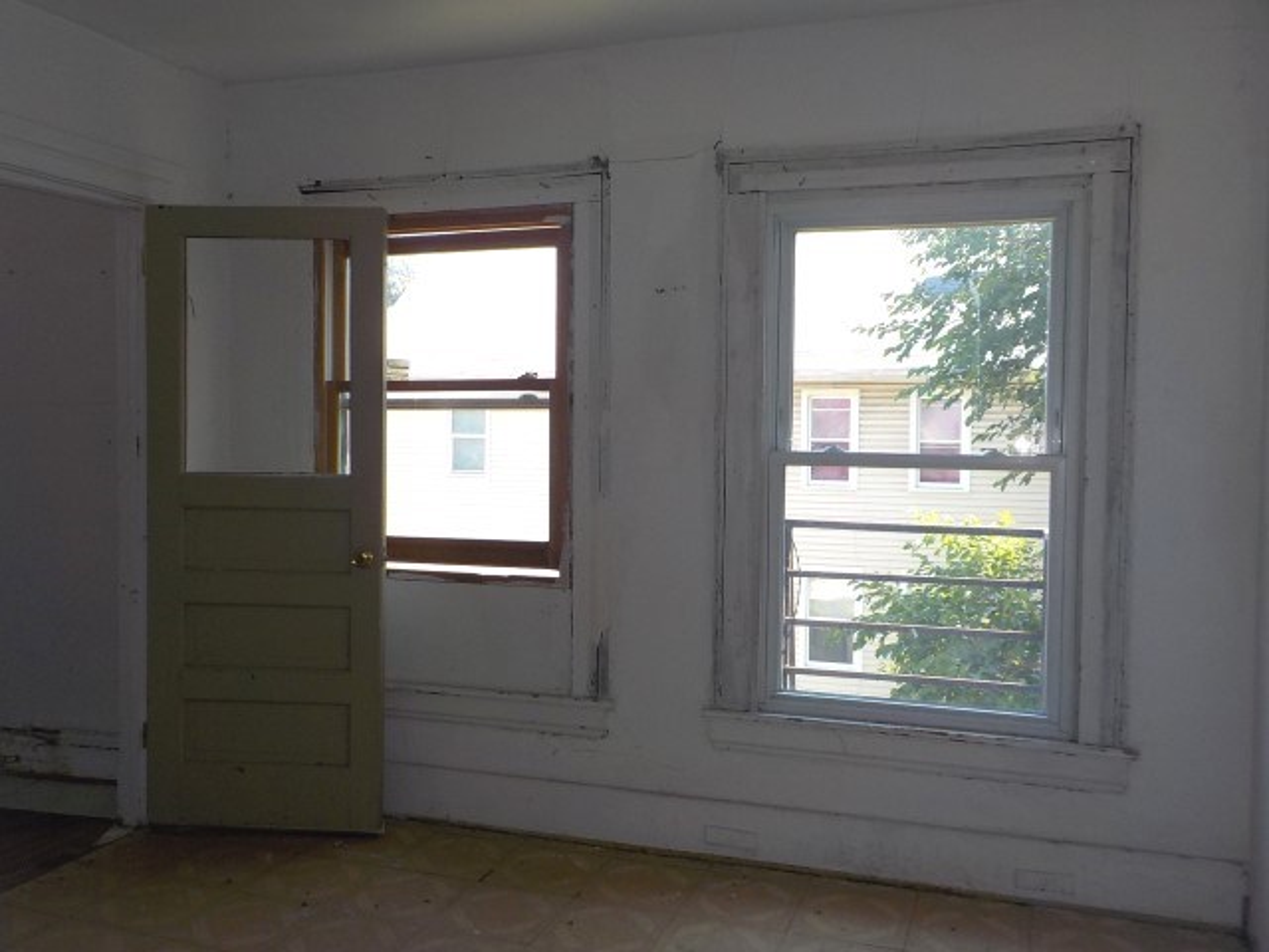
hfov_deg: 60.0
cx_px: 634
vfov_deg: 46.8
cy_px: 476
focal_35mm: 30
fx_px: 1100
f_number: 3.3
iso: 125
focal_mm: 4.1
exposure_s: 1/100
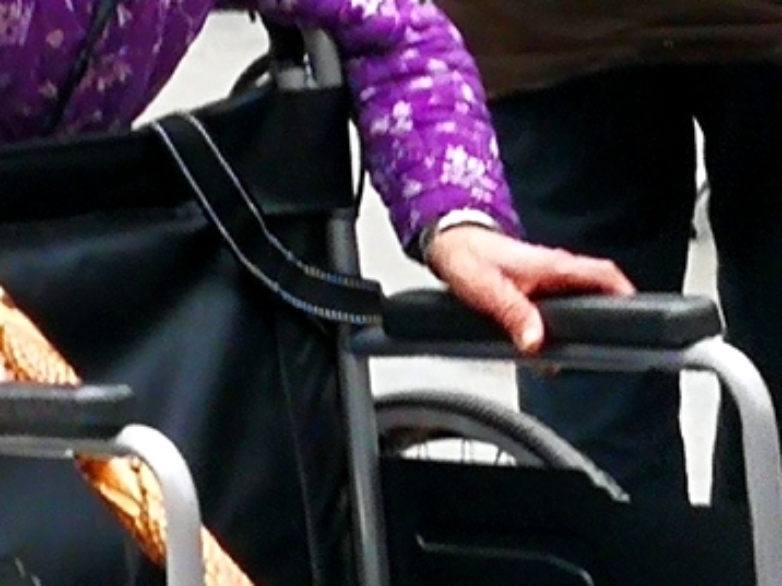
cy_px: 153
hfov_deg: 6.4
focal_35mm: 309
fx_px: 6976
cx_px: 518
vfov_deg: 4.8
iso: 100
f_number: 2.2
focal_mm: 3.95
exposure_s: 1/100
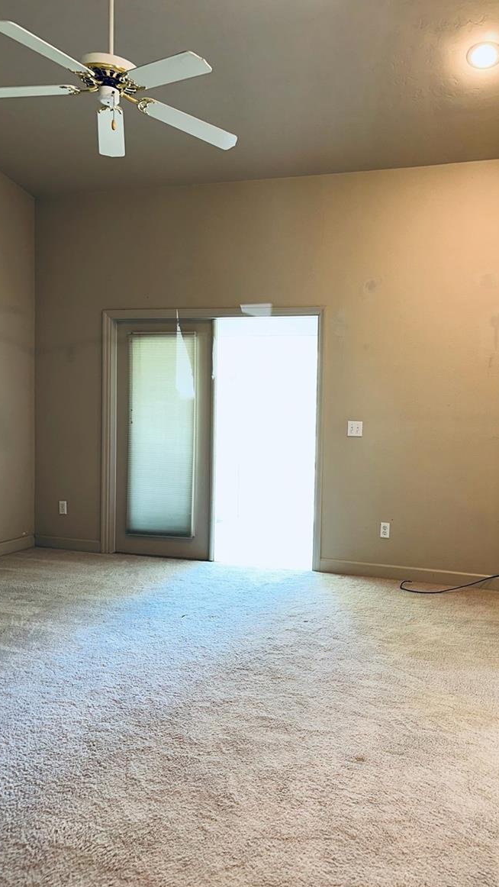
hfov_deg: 42.3
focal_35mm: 27
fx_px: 635
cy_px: 434
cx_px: 334
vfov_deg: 69.8
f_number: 1.78
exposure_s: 1/30
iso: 80
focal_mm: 6.86
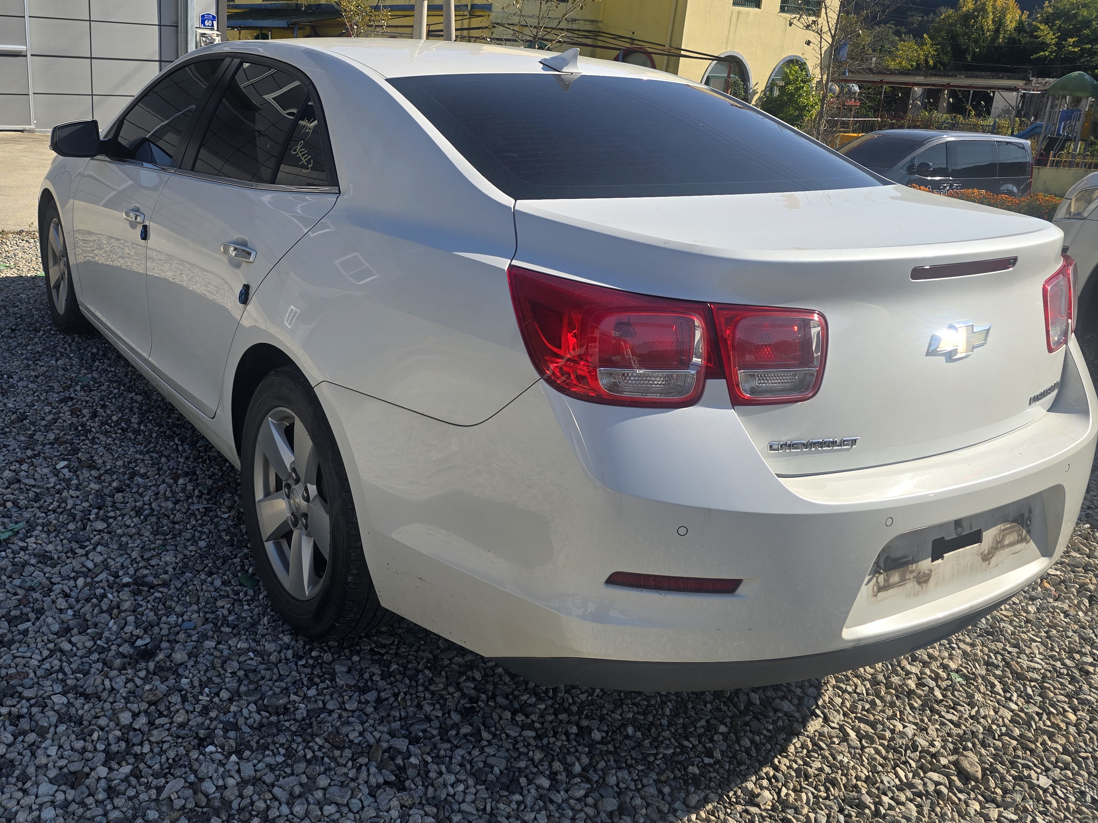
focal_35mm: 30
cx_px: 383
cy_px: 310
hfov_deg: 58.8
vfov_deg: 46.4
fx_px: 952
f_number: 1.7
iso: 12
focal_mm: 6.3
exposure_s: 1/734
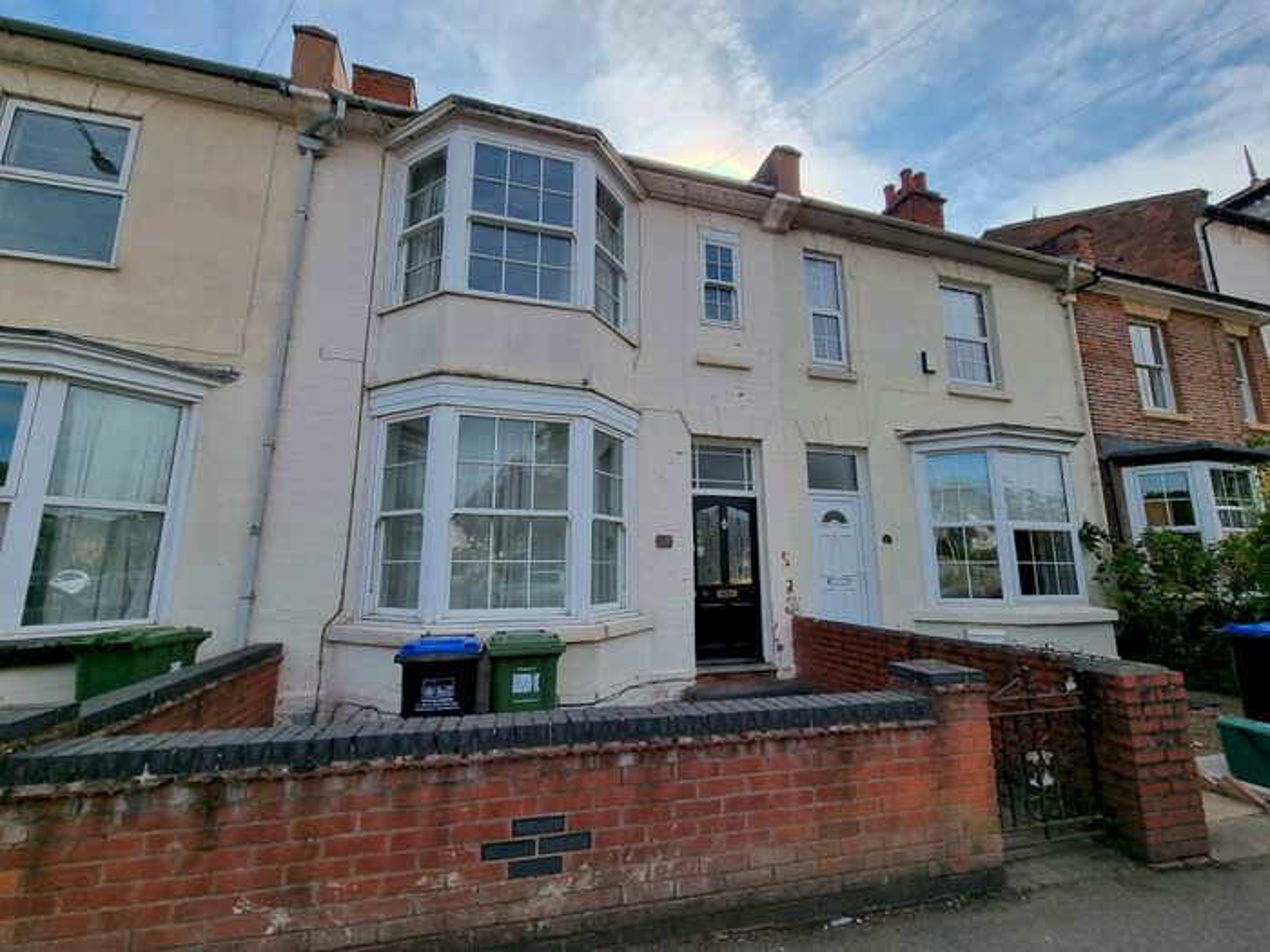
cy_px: 476
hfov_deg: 106.2
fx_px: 477
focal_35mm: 13
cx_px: 635
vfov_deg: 89.9
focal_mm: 2.2
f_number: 2.2
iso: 50
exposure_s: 1/1788
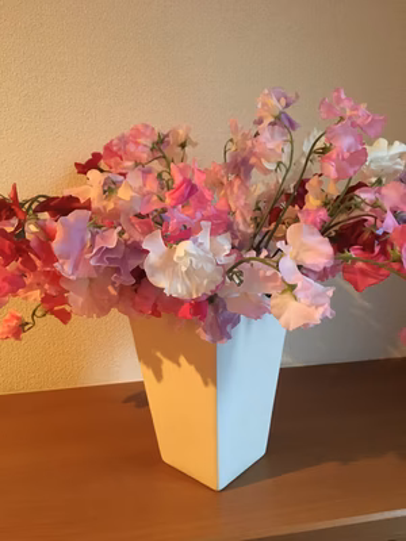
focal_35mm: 29
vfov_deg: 61.7
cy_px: 270
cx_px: 203
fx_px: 454
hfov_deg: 48.2
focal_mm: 4.15
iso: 320
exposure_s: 1/15
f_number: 2.2
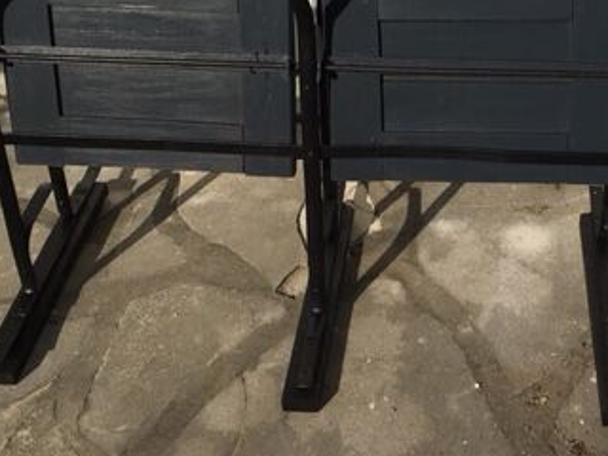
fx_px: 1019
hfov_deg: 32.7
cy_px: 150
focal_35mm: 58
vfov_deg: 25.1
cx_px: 445
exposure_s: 1/4525
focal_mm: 4.15
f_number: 2.2
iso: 25
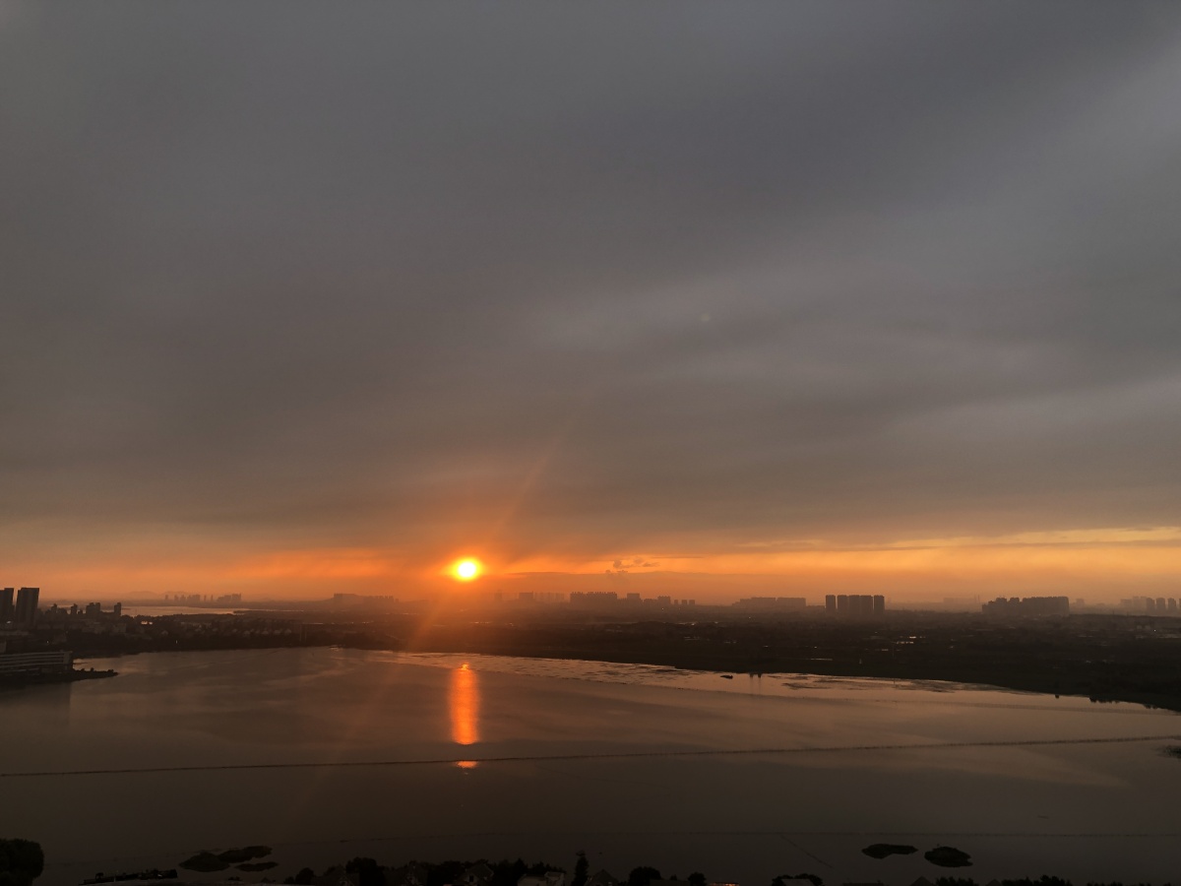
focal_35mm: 28
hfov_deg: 63.4
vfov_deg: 49.7
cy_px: 443
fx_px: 955
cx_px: 590
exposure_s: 1/120
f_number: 1.8
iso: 64
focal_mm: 3.99
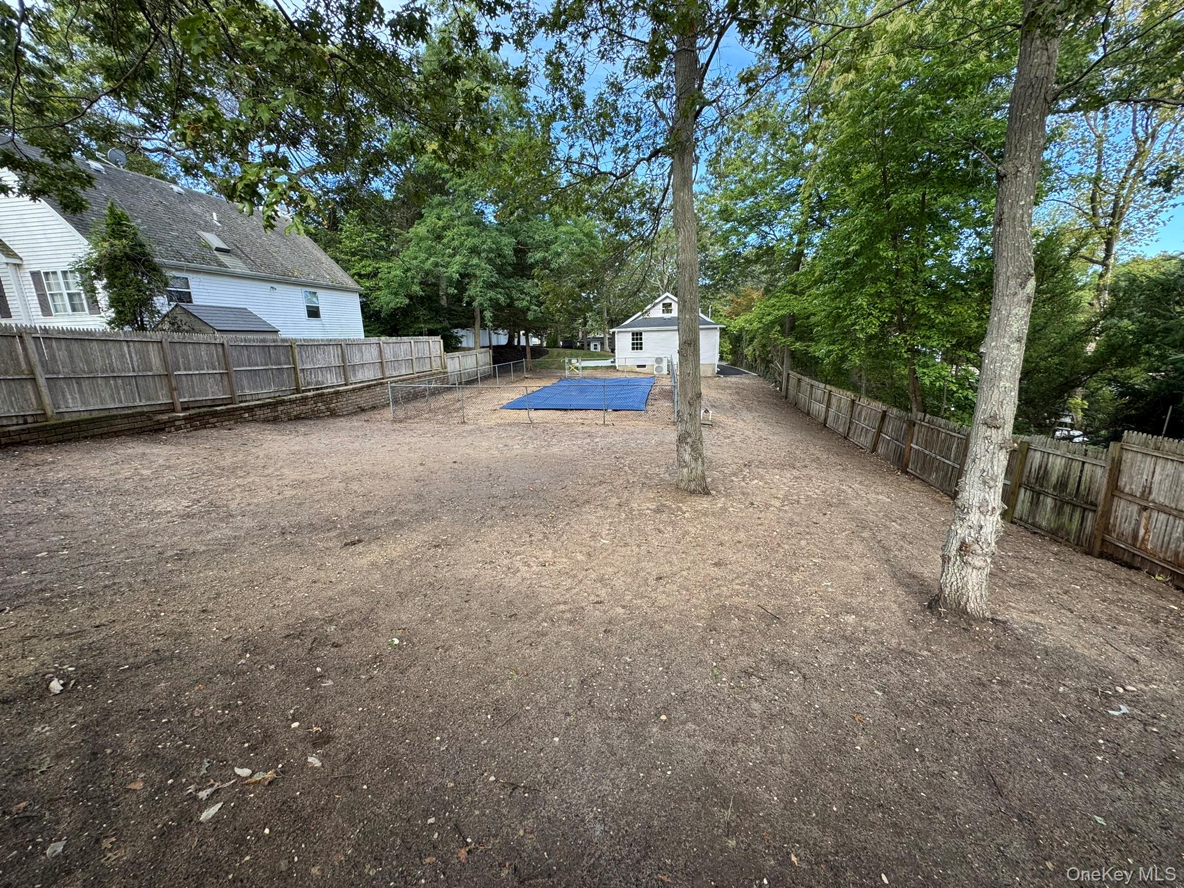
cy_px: 444
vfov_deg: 85.7
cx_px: 592
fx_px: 479
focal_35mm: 14
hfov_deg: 102.1
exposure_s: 1/175
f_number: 2.2
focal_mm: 2.22
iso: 40
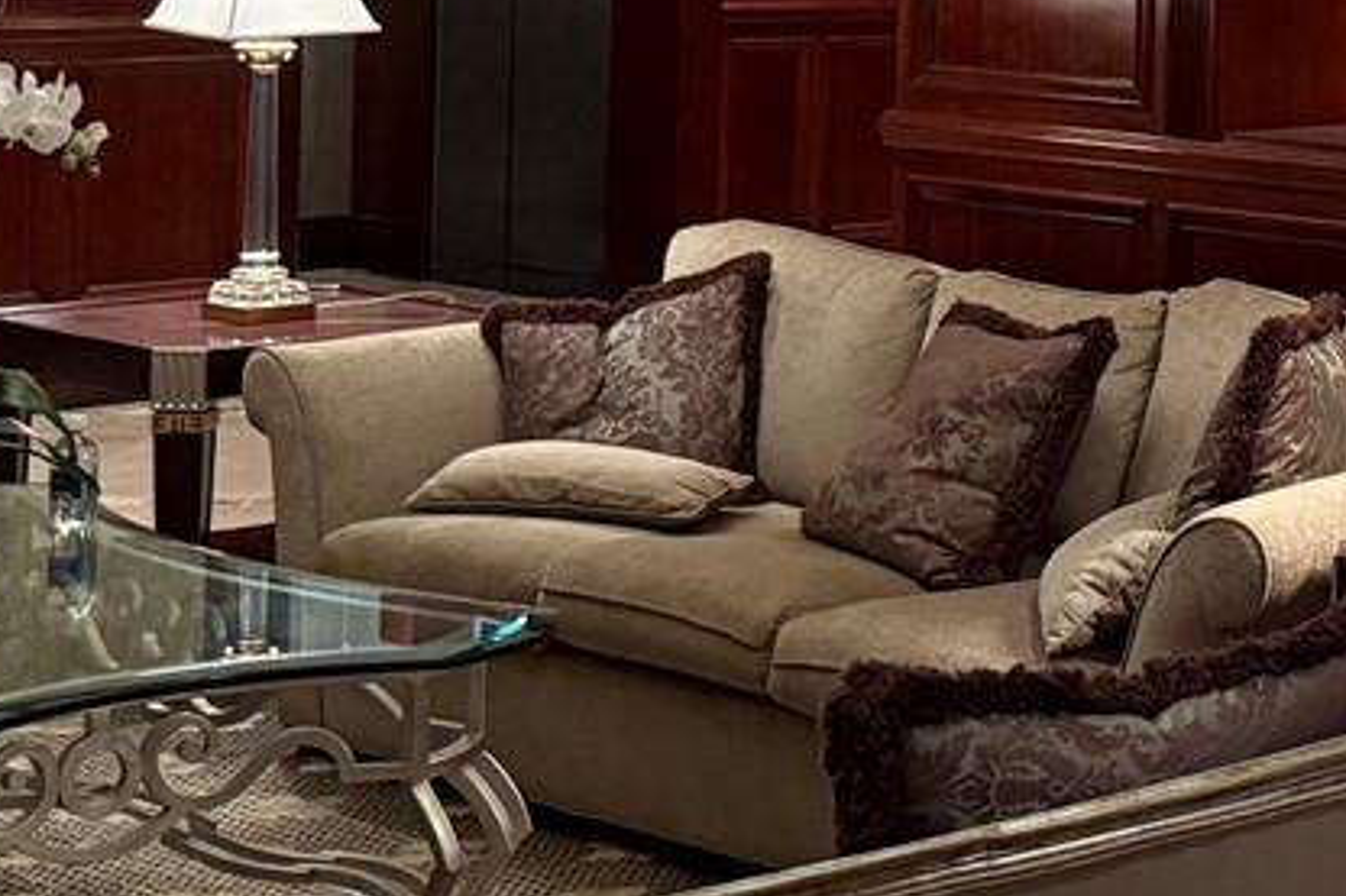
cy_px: -104
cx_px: 1763
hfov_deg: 19.5
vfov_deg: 13.9
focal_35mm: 96
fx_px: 3588
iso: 640
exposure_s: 1/40
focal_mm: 6.76
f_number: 1.78
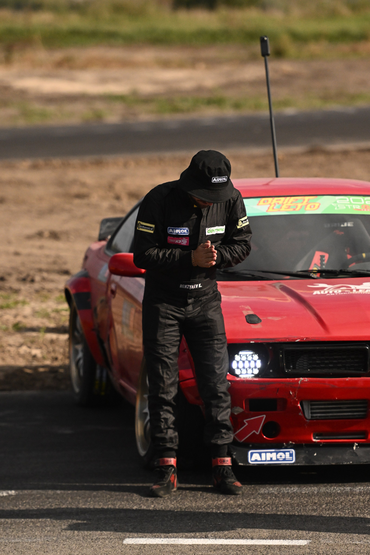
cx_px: 185
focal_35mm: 270
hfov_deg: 5.1
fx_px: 4164
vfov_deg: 7.6
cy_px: 278
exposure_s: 1/32000
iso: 1600
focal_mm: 180
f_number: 2.8
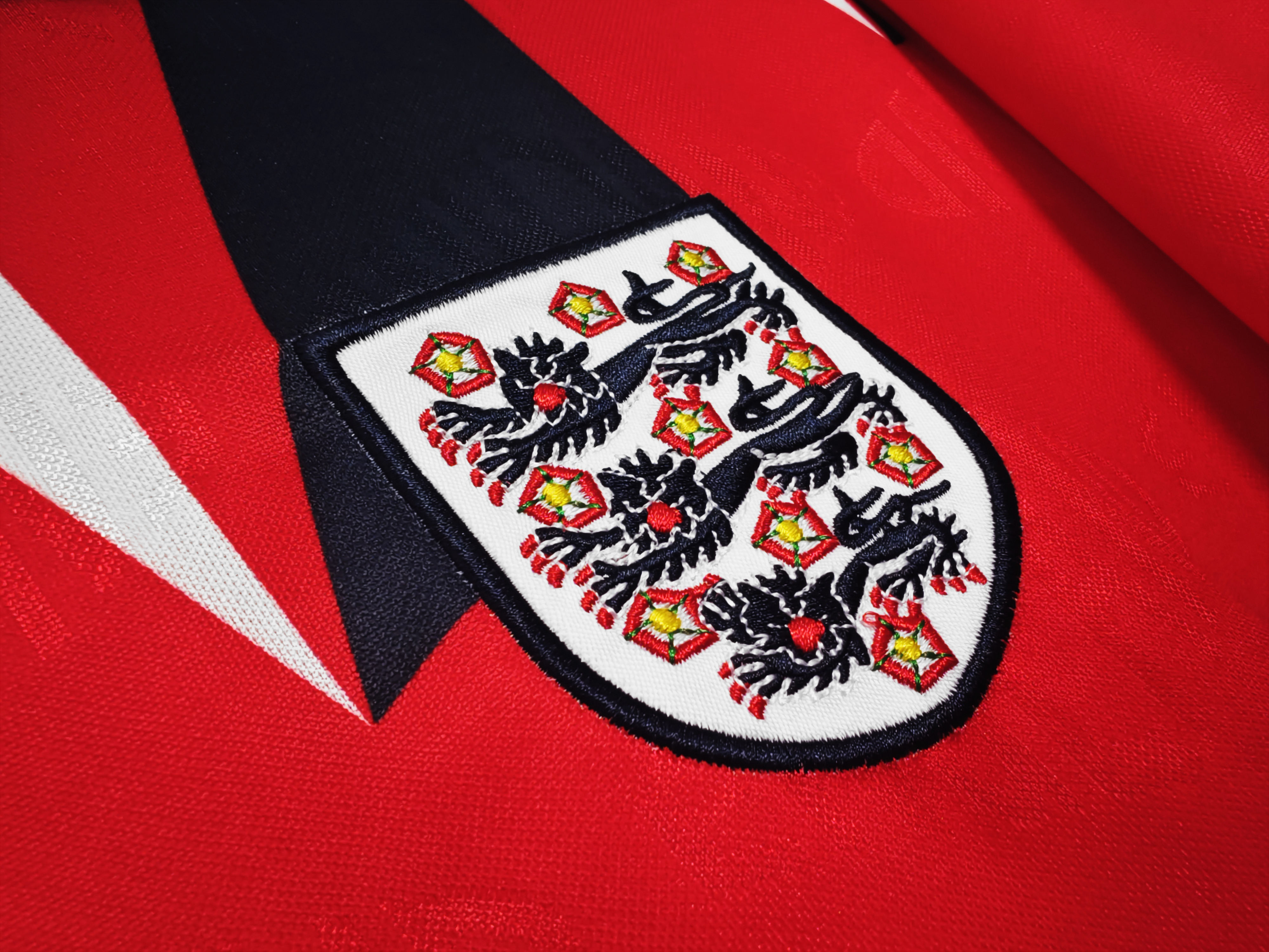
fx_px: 843
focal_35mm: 23
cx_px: 634
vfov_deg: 58.9
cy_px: 476
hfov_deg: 73.9
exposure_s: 1/120
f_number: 2.2
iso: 120
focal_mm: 2.59
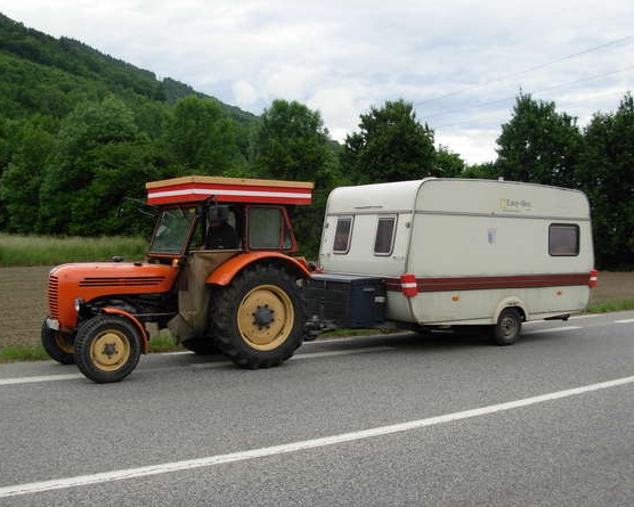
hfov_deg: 45.8
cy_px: 255
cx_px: 310
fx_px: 751
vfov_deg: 37.3
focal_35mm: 40
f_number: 2.9
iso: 79
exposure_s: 1/456
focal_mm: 6.3
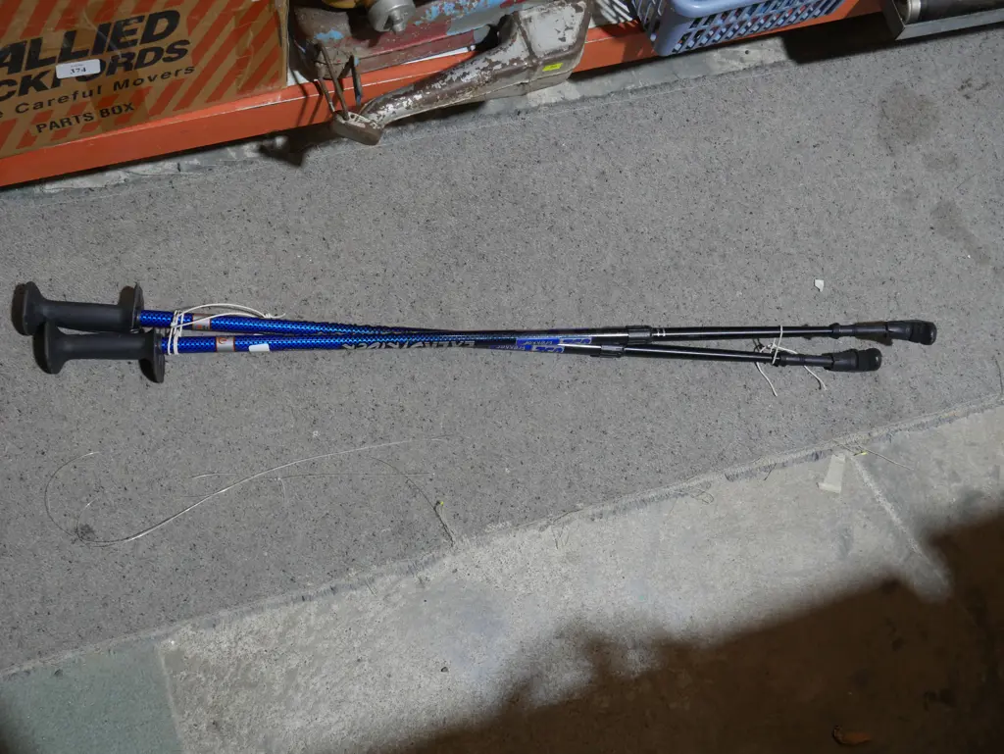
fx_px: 1161
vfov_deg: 36.0
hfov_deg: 46.8
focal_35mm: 40
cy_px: 377
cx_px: 502
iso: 400
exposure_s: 1/60
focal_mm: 20
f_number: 4.4
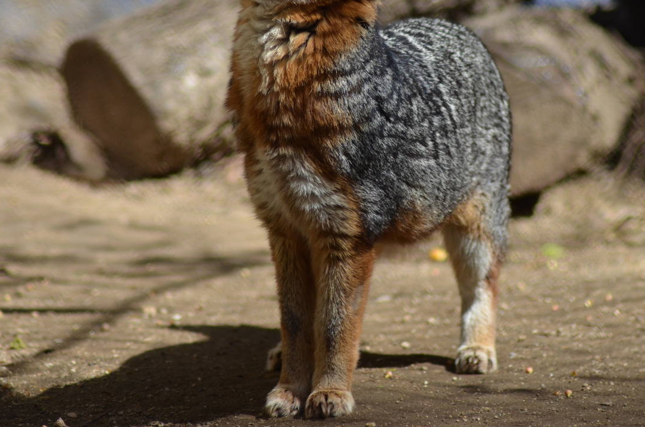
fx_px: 5543
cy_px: 114
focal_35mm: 310
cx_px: 374
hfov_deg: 6.7
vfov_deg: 4.4
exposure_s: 1/1600
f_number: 5
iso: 400
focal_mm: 140
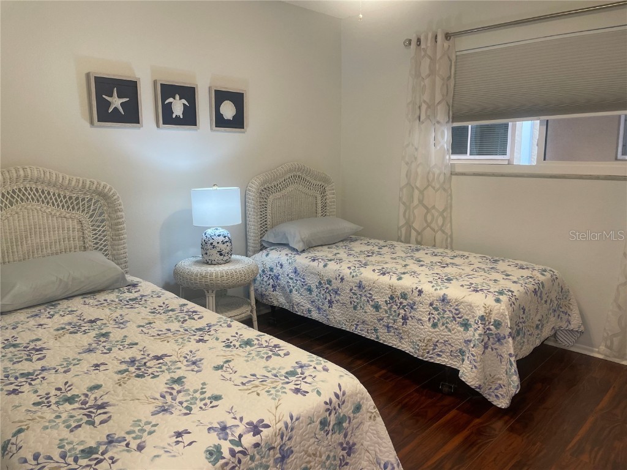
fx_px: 471
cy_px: 235
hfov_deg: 67.3
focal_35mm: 26
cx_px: 314
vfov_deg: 53.1
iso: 100
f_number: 1.6
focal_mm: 4.2
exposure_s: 1/60
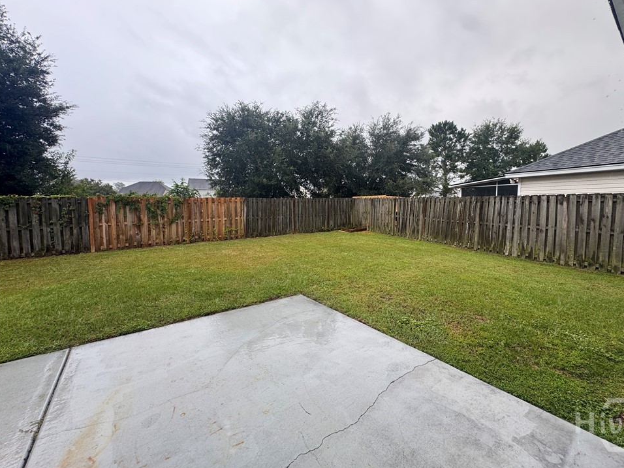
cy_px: 225
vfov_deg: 81.7
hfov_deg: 98.1
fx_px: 270
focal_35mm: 15
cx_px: 331
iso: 40
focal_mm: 2.22
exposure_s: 1/134
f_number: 2.2
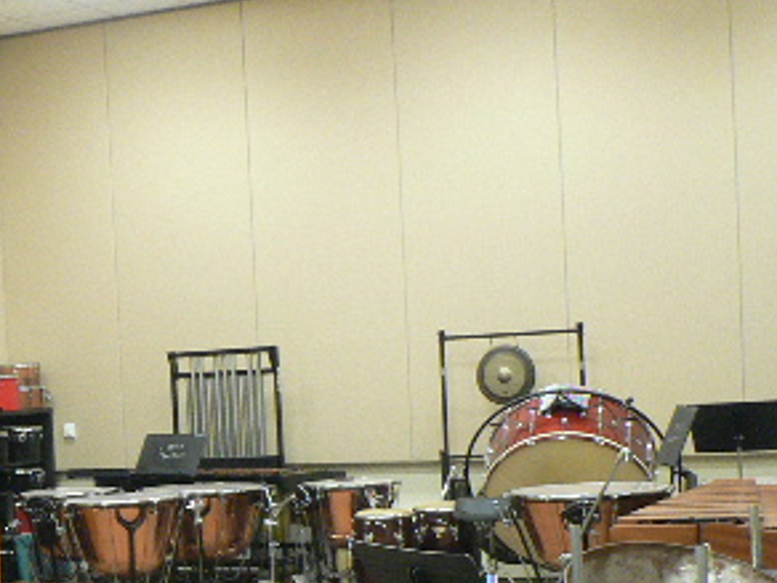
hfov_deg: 23.7
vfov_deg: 18.4
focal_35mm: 79
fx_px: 1773
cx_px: 3
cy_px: 487
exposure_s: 1/13
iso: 200
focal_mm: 6
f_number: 2.8
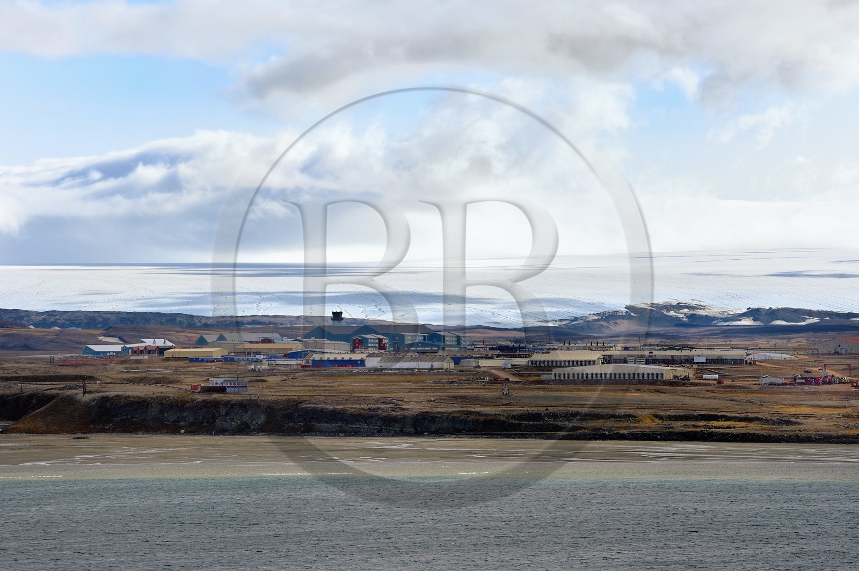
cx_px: 430
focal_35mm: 200
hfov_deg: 10.3
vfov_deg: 6.9
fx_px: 4768
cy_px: 286
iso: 200
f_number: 8
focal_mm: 200
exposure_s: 1/1000
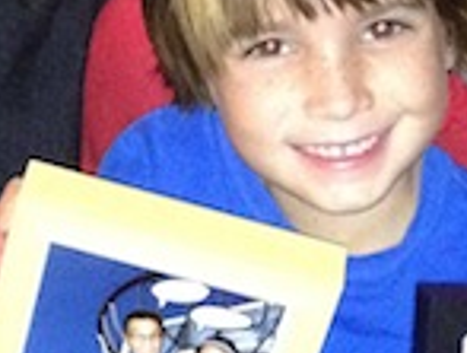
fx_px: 2313
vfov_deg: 8.7
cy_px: 216
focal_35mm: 171
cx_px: 295
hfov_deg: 11.5
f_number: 2.4
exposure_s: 1/16
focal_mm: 4.28
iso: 640
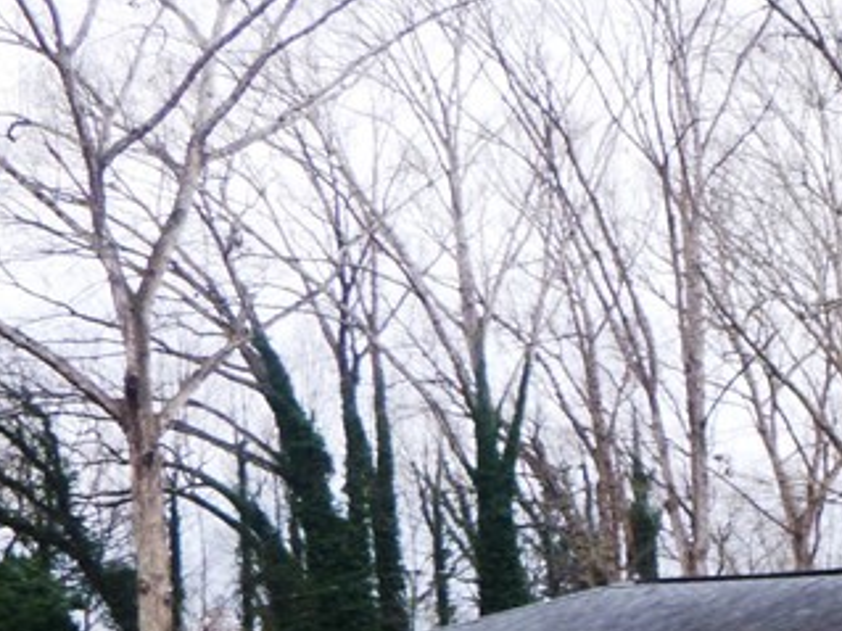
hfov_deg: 17.1
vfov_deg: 13.4
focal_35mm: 106
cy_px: 861
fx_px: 2577
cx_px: 1201
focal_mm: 5.9
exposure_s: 1/60
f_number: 4.3
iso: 100
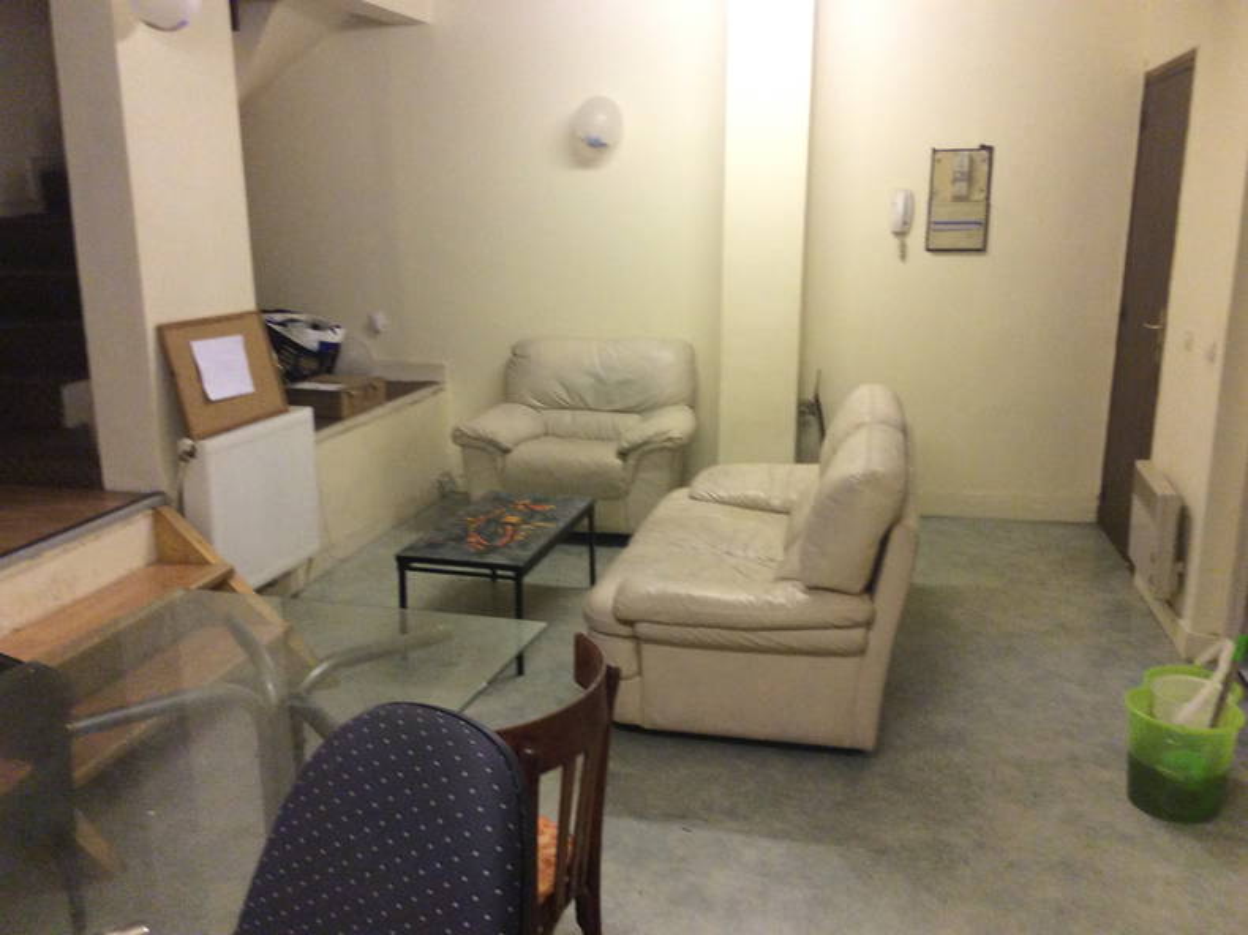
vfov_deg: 44.1
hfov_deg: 56.8
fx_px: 1153
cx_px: 624
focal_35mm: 32
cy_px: 468
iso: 125
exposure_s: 1/25
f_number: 2.4
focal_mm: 3.3
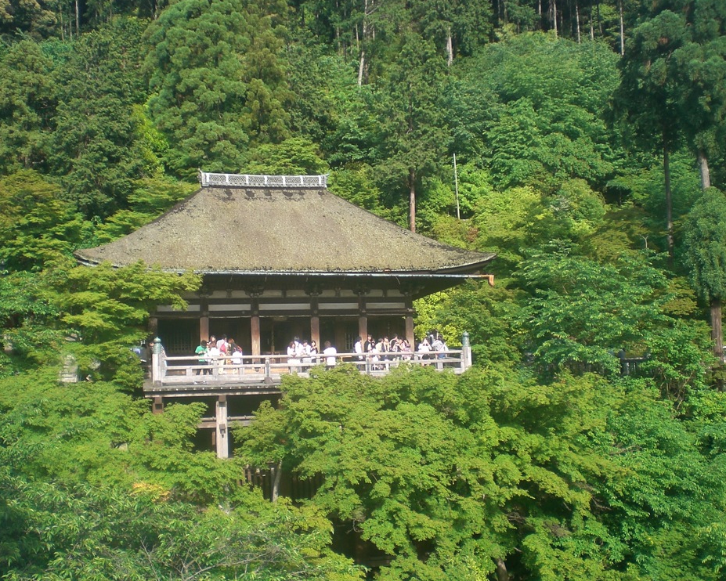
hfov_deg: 45.8
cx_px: 366
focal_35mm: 40
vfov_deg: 37.3
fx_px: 860
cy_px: 288
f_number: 3.1
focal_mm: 6.3
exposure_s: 1/320
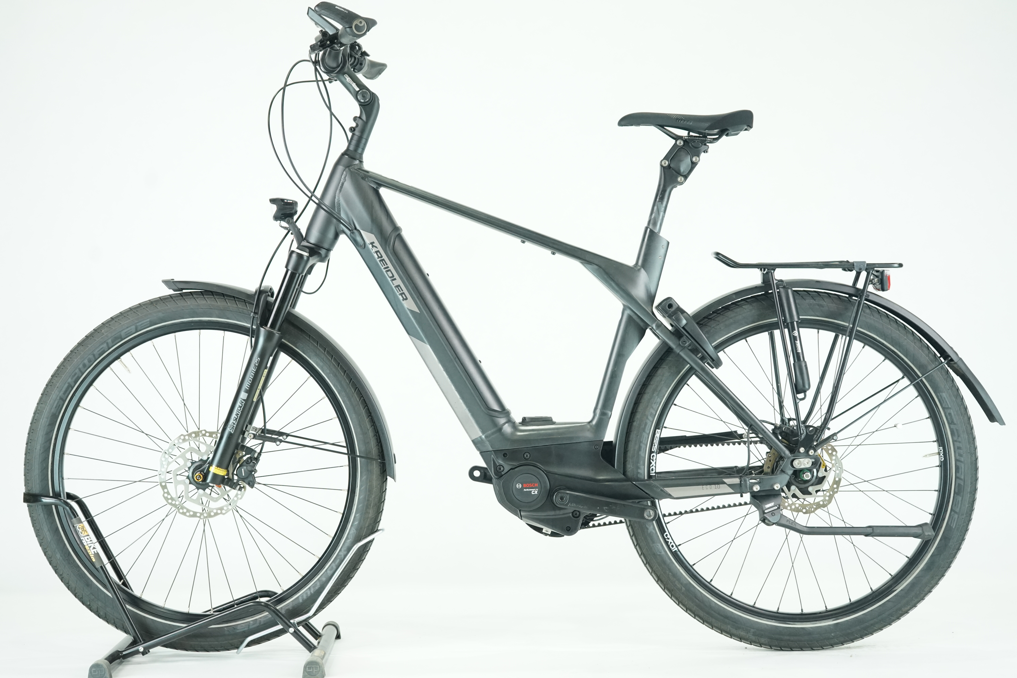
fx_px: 1582
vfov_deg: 24.2
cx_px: 508
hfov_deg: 35.6
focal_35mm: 56
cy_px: 339
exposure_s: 1/200
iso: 2500
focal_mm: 56
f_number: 5
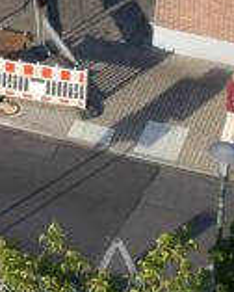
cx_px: -314
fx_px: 1745
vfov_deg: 8.9
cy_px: -317
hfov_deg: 7.2
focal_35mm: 202
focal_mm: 22
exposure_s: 1/400
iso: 200
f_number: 10
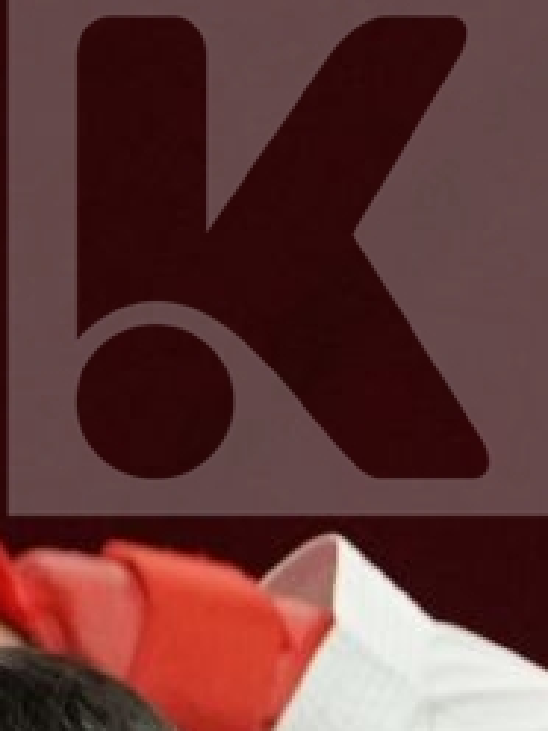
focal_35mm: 2415
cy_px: 1291
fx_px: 50975
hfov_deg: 0.6
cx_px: 283
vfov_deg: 0.8
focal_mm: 231
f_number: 4
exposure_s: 1/1000
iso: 2000
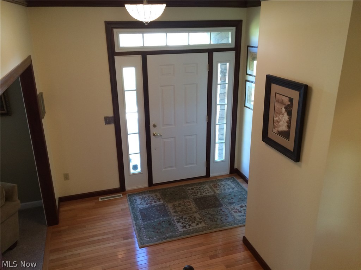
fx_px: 302
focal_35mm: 29
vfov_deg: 48.2
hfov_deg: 61.7
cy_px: 135
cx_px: 180
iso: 100
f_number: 2.2
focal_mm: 4.15
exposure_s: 1/30
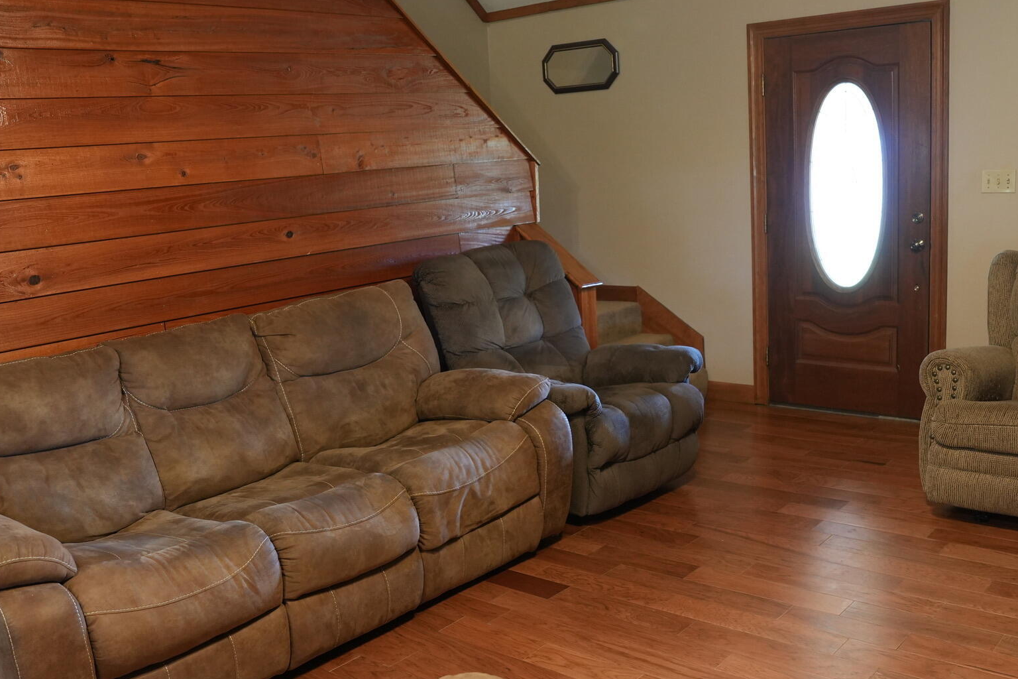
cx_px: 502
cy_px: 337
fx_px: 1018
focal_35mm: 36
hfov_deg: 53.1
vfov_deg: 36.9
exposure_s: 1/40
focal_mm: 24
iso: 2000
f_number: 4.5
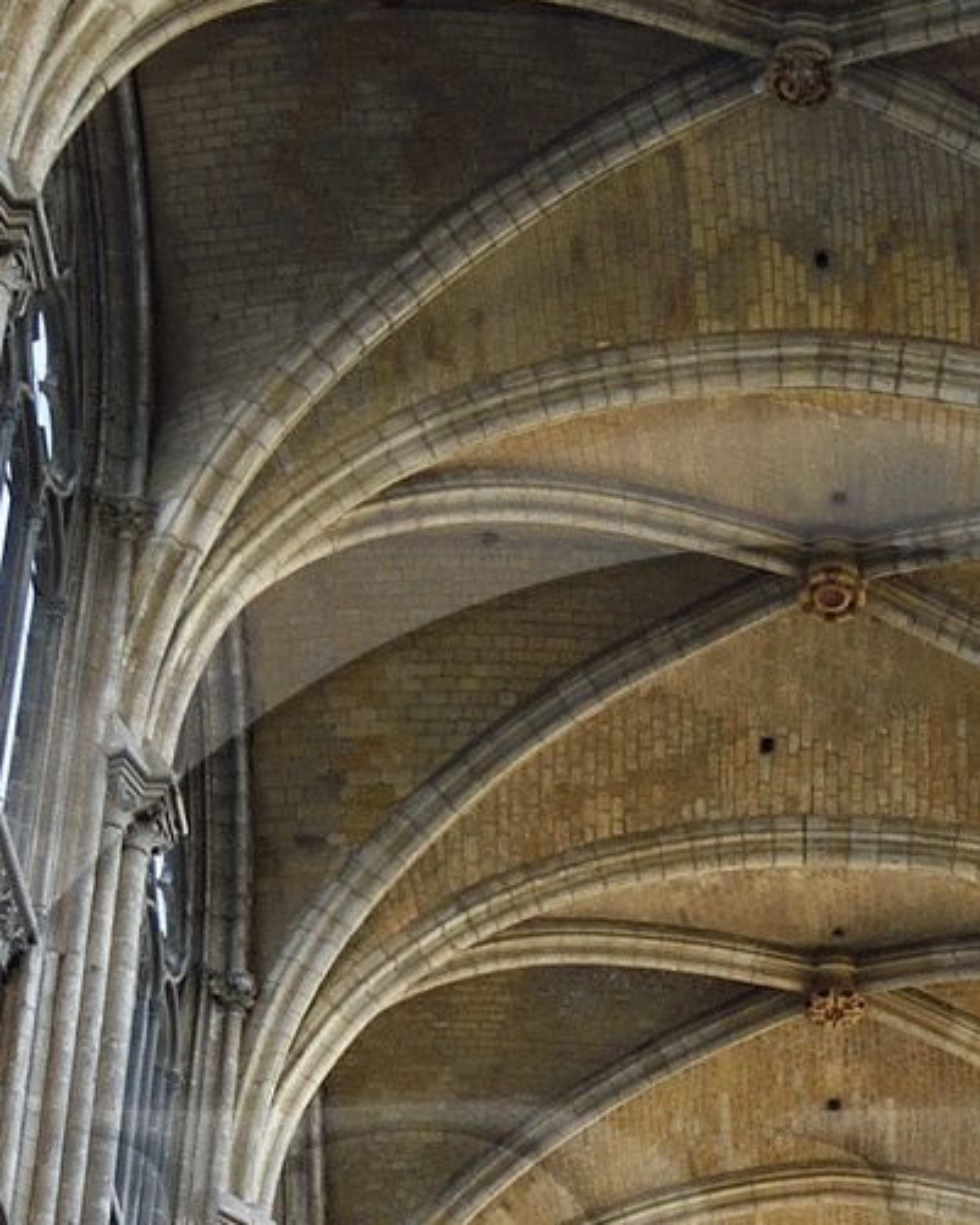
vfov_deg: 16.8
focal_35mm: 108
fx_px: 3914
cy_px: 1564
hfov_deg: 14.2
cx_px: 828
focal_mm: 24
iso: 1000
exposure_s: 1/30
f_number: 5.6
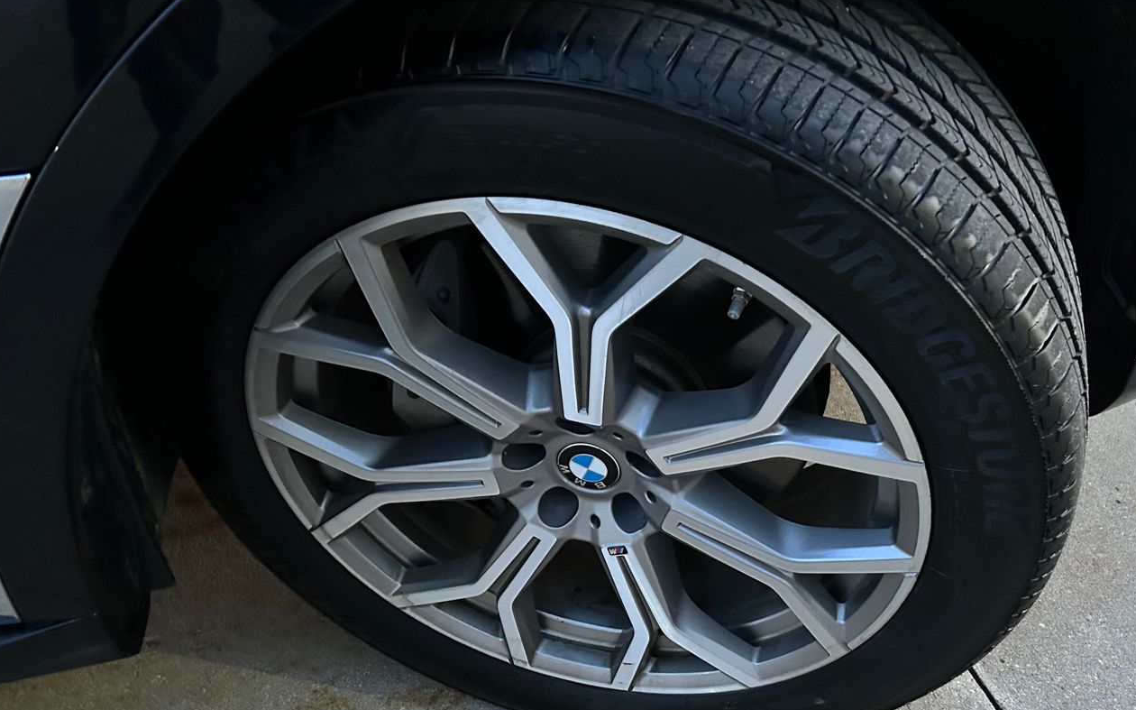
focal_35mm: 35
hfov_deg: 55.2
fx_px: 1083
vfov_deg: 35.9
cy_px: 478
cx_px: 637
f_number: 1.5
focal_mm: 5.7
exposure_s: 1/30
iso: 800
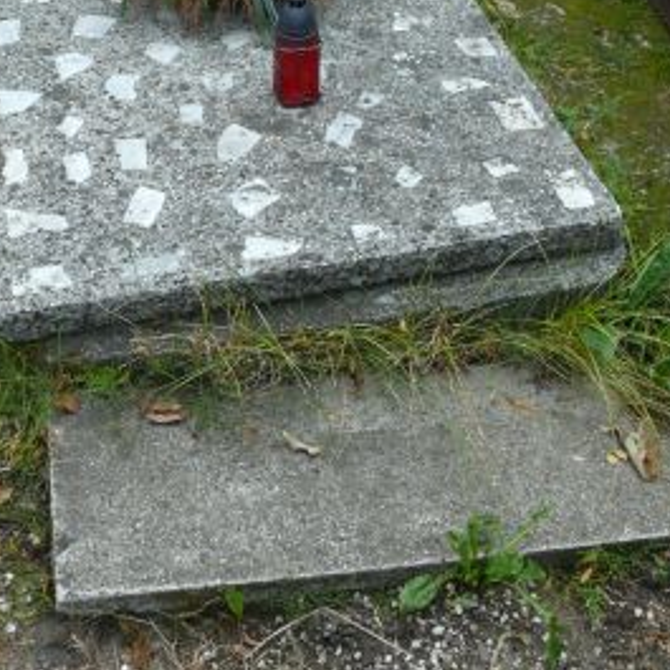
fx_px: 1226
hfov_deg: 30.4
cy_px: 106
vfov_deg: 29.6
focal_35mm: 56
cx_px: 253
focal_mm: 7.4
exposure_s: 1/125
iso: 100
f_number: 4
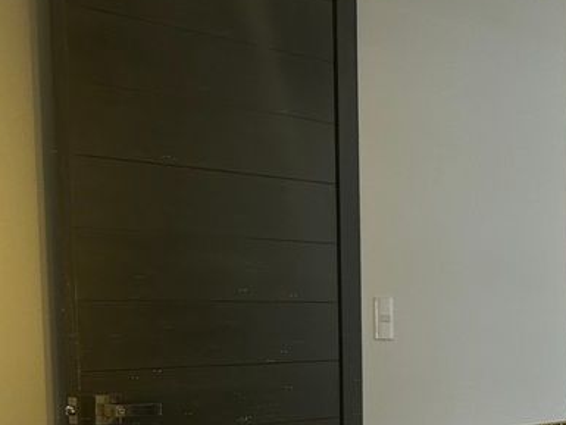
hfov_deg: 23.1
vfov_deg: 17.6
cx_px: 575
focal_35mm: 81
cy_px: 476
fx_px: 1325
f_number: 1.5
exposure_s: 1/60
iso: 100
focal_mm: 5.7
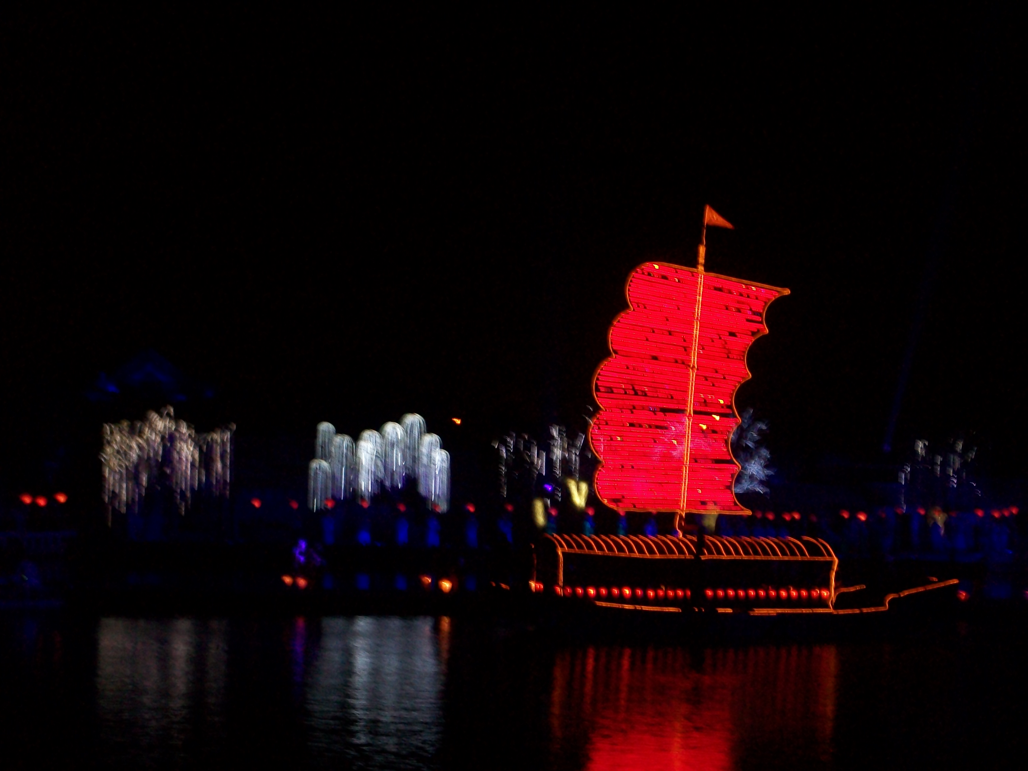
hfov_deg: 19.3
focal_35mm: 102
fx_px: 3029
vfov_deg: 14.5
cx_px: 514
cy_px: 386
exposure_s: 1/8
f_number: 5.1
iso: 160
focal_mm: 17.1
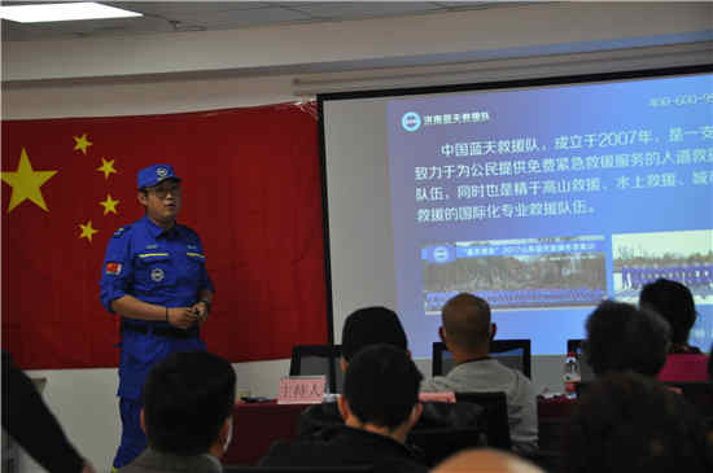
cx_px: 356
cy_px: 236
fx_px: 2077
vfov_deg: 13.0
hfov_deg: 19.5
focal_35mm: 105
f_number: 5.3
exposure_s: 1/60
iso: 800
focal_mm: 70
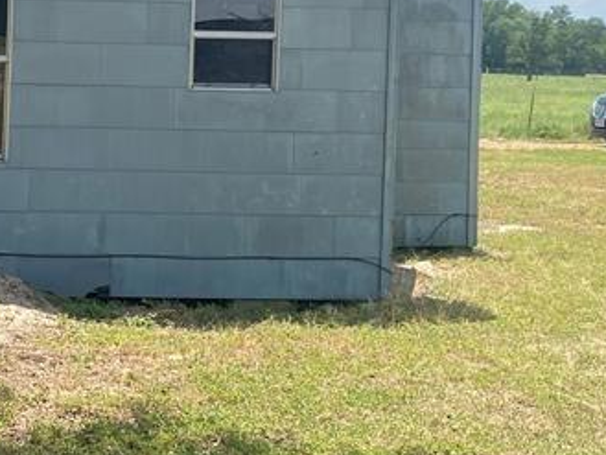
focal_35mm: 81
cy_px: 88
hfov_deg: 22.6
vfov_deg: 18.1
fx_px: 1419
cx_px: -83
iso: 32
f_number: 1.8
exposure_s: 1/2268
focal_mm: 4.25
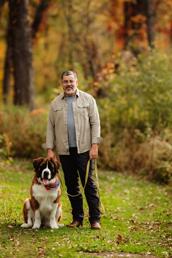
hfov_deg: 10.1
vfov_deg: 15.2
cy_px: 129
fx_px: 969
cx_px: 86
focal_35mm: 135
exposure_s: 1/1000
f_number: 1.8
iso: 250
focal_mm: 135
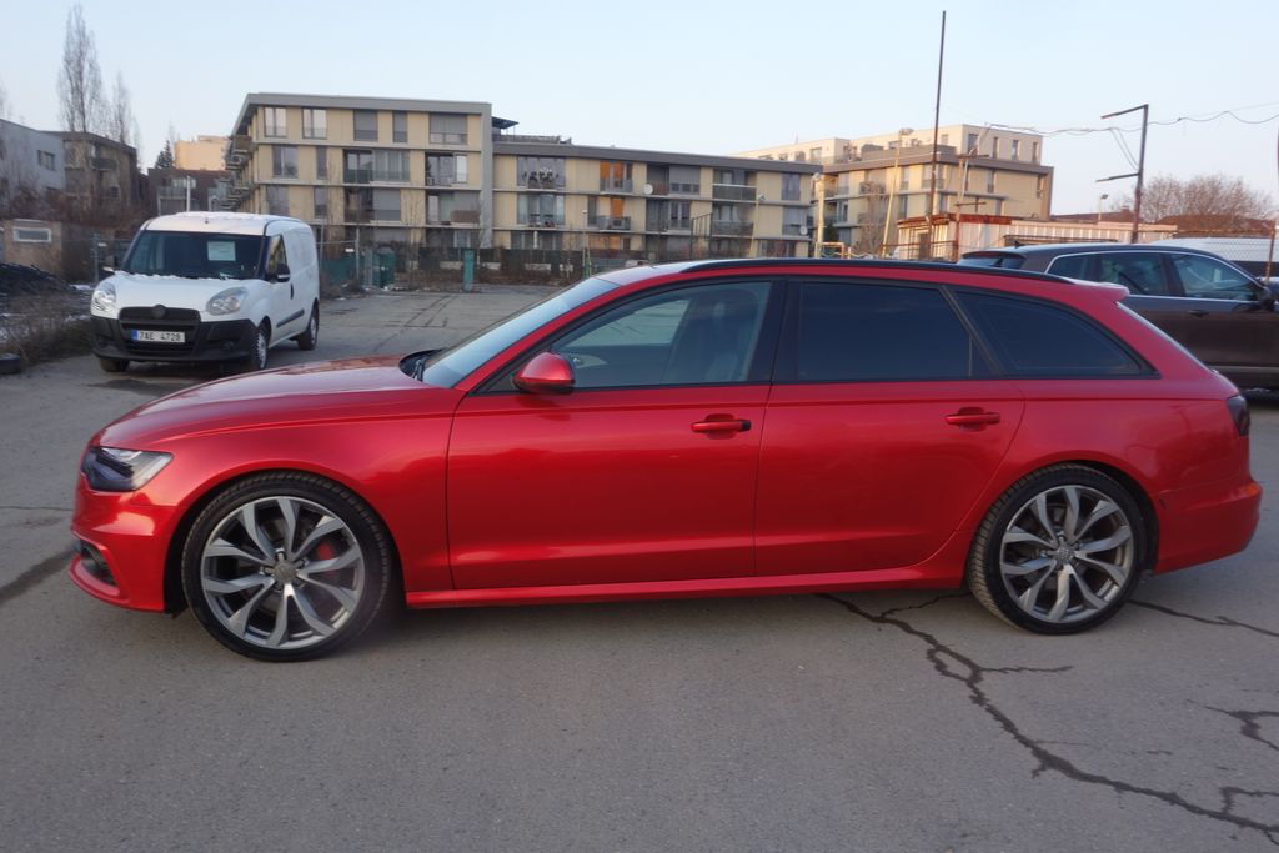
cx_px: 640
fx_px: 995
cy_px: 426
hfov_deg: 65.5
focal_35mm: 28
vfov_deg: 46.4
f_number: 9
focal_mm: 10.4
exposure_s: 1/25
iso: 125
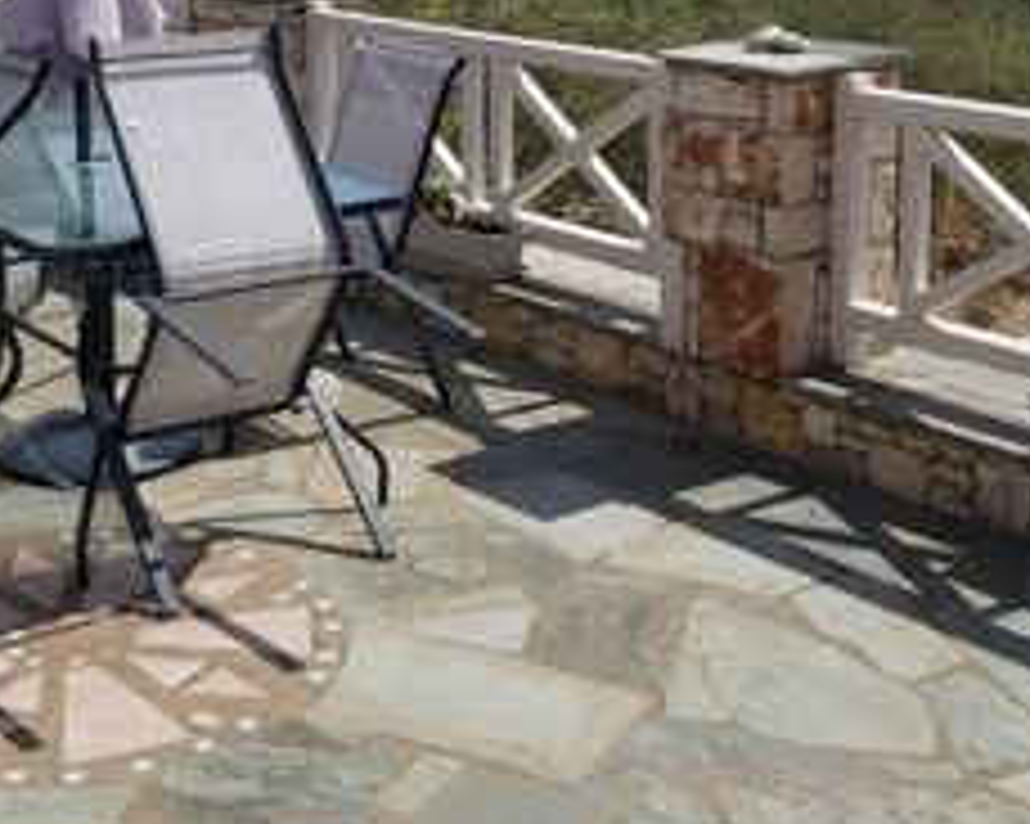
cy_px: 135
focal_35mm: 59
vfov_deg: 25.2
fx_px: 1798
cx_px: 304
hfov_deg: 31.6
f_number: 1.7
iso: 50
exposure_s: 1/5184
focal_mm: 4.25
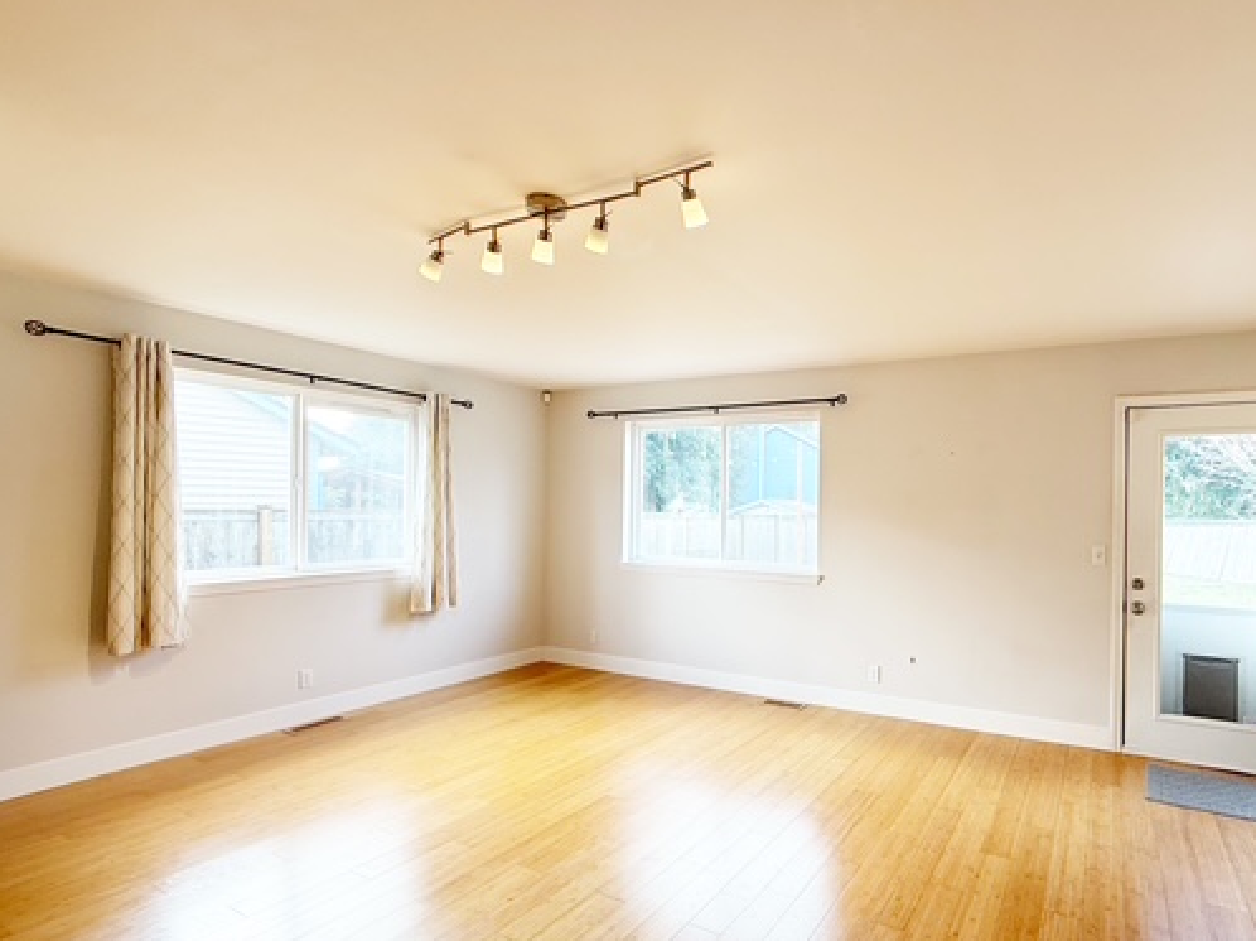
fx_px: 653
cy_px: 515
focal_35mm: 18
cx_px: 797
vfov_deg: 71.4
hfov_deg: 85.8
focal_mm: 2.22
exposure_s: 1/120
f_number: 2.2
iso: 100
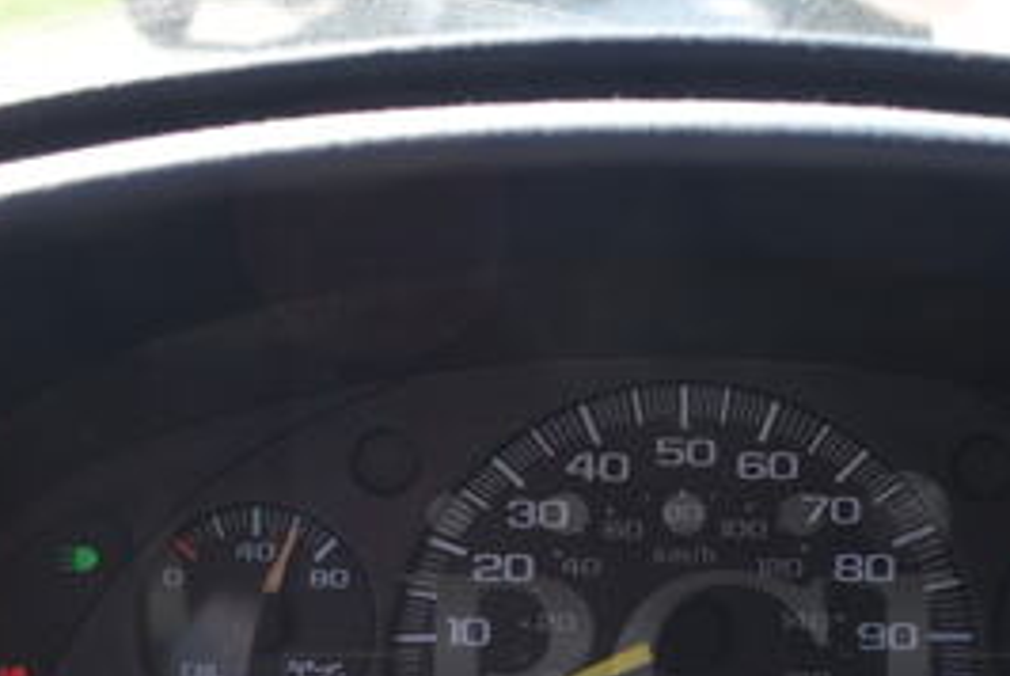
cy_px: 668
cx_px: 683
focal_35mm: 72
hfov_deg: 27.8
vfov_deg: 18.5
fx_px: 2026
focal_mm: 21
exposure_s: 1/250
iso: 400
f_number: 4.5
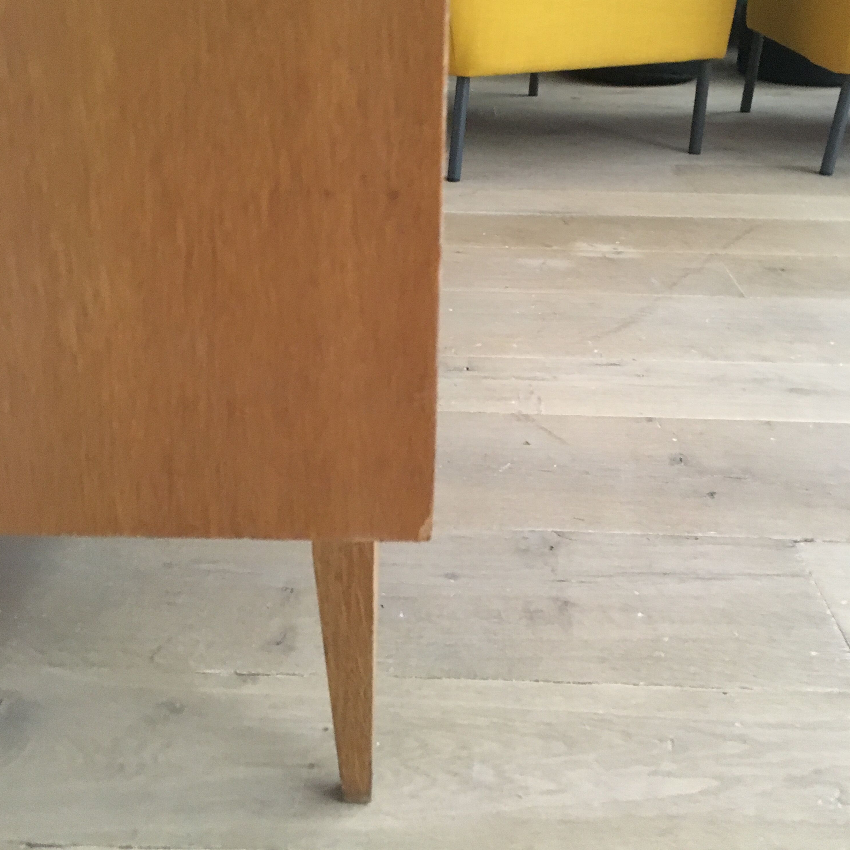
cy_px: 322
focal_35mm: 35
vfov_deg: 46.8
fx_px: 972
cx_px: 424
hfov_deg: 47.2
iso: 250
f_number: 2.2
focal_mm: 4.15
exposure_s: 1/17
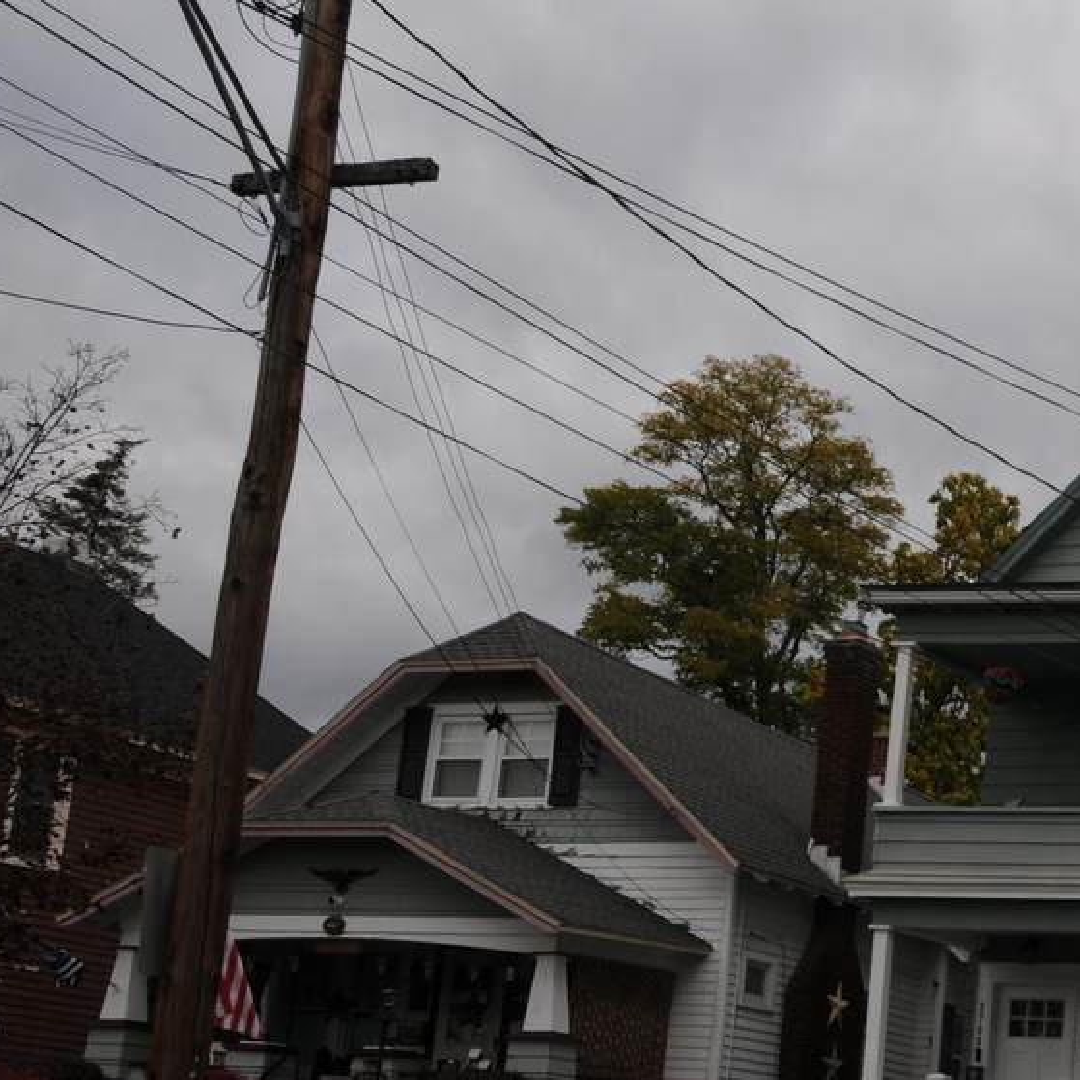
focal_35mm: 70
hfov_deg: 23.3
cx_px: 1151
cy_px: 757
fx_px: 2471
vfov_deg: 24.5
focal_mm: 24
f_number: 9
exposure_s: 1/320
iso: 200
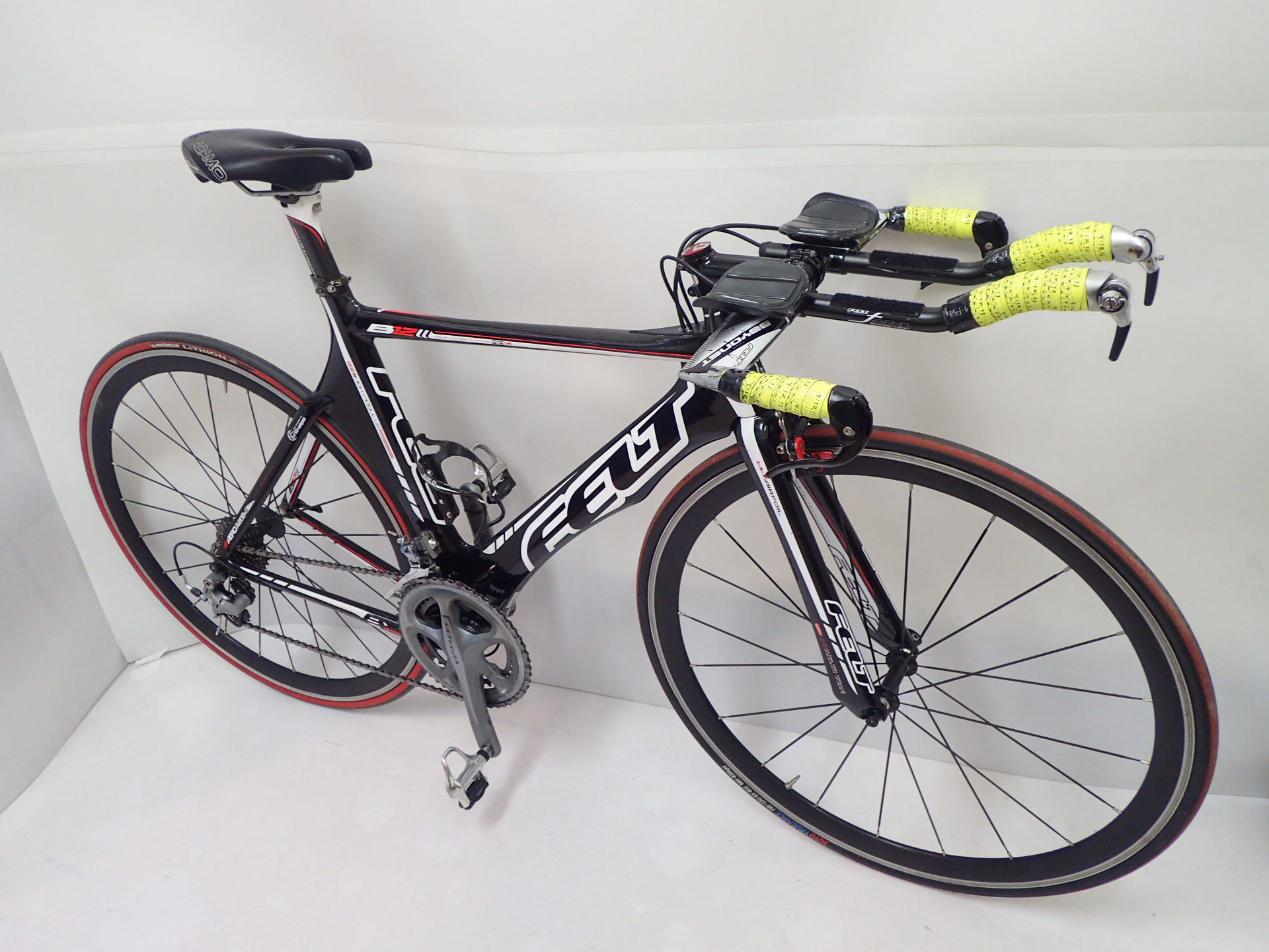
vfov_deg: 46.8
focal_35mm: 30
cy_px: 476
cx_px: 634
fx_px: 1100
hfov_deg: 60.0
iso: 200
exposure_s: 1/30
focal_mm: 5.5
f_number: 2.3
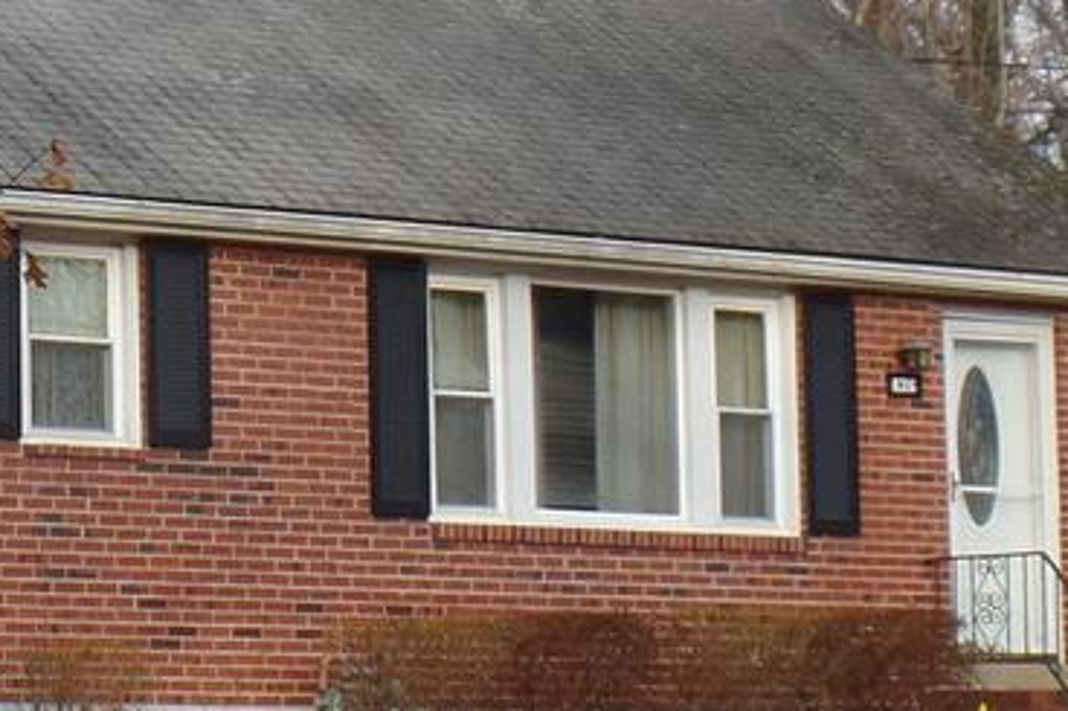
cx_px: -64
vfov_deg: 8.0
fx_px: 5070
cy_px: 247
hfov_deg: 11.9
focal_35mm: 171
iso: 80
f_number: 3.6
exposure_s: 1/125
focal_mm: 7.5
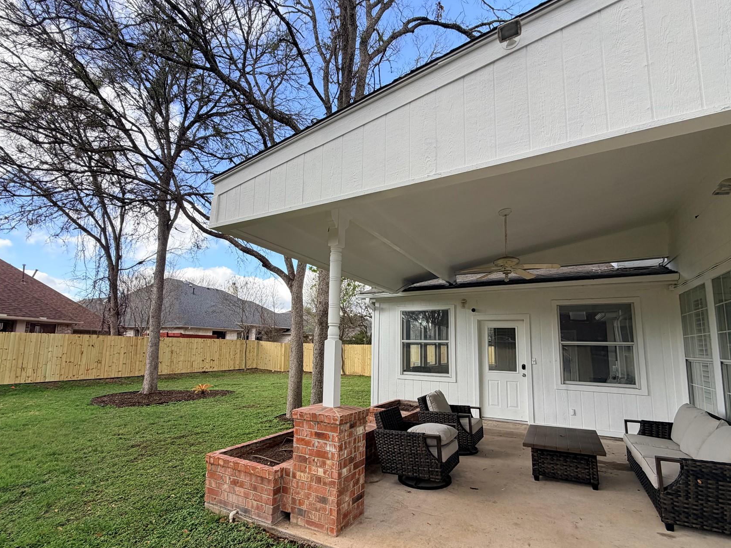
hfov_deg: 91.0
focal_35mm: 17
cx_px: 362
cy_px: 298
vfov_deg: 74.6
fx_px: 359
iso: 64
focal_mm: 2.22
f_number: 2.2
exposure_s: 1/475
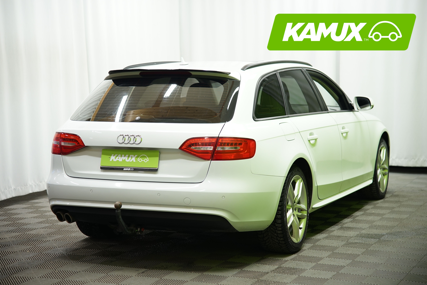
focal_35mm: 72
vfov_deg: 18.9
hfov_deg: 28.1
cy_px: 142
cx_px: 214
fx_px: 854
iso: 500
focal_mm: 72
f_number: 2.8
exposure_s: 1/40
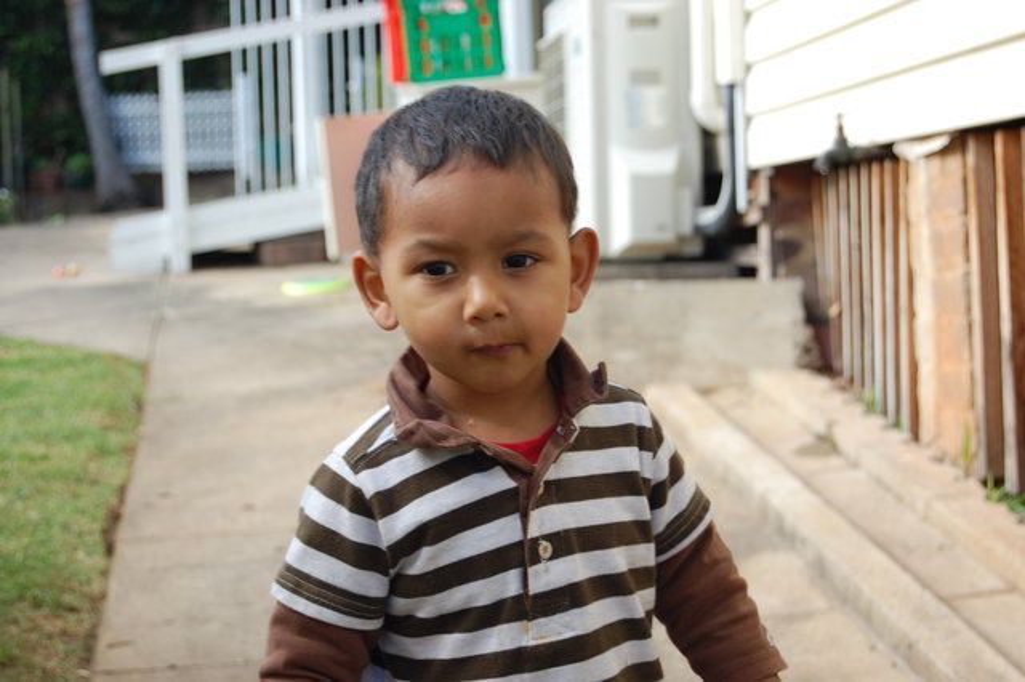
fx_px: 2348
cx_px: 512
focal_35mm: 82
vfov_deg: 16.5
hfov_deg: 24.6
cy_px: 341
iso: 200
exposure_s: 1/200
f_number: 7.1
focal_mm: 55
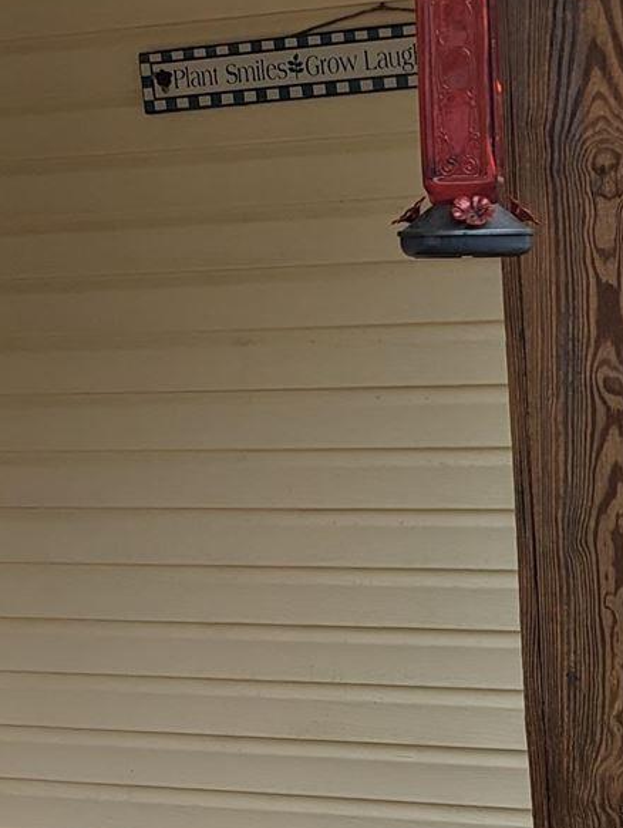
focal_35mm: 95
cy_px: 690
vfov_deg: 20.3
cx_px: 640
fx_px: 2275
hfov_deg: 15.3
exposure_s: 1/1364
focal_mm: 6.81
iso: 43
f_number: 1.85
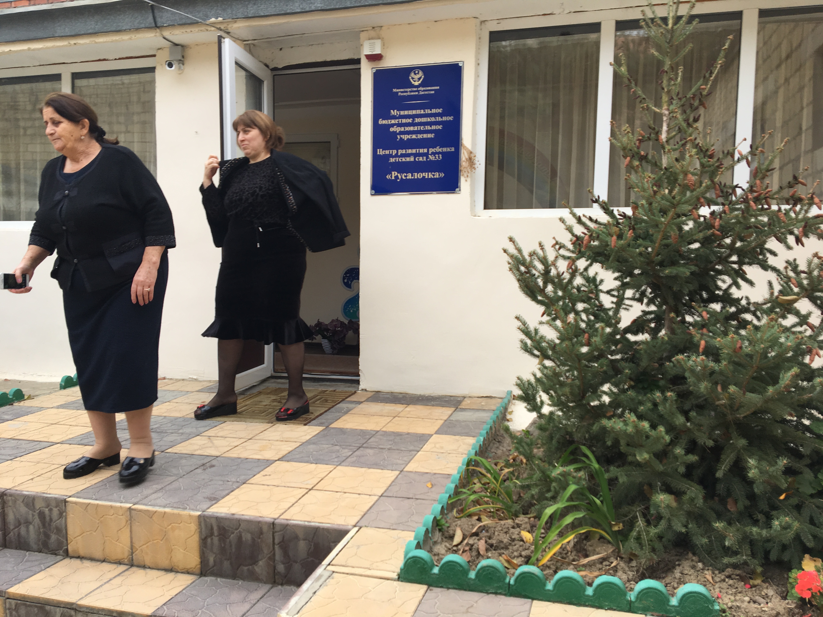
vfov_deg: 48.2
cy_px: 308
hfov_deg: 61.7
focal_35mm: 29
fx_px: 689
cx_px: 412
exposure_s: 1/176
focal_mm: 4.15
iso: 25
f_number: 2.2
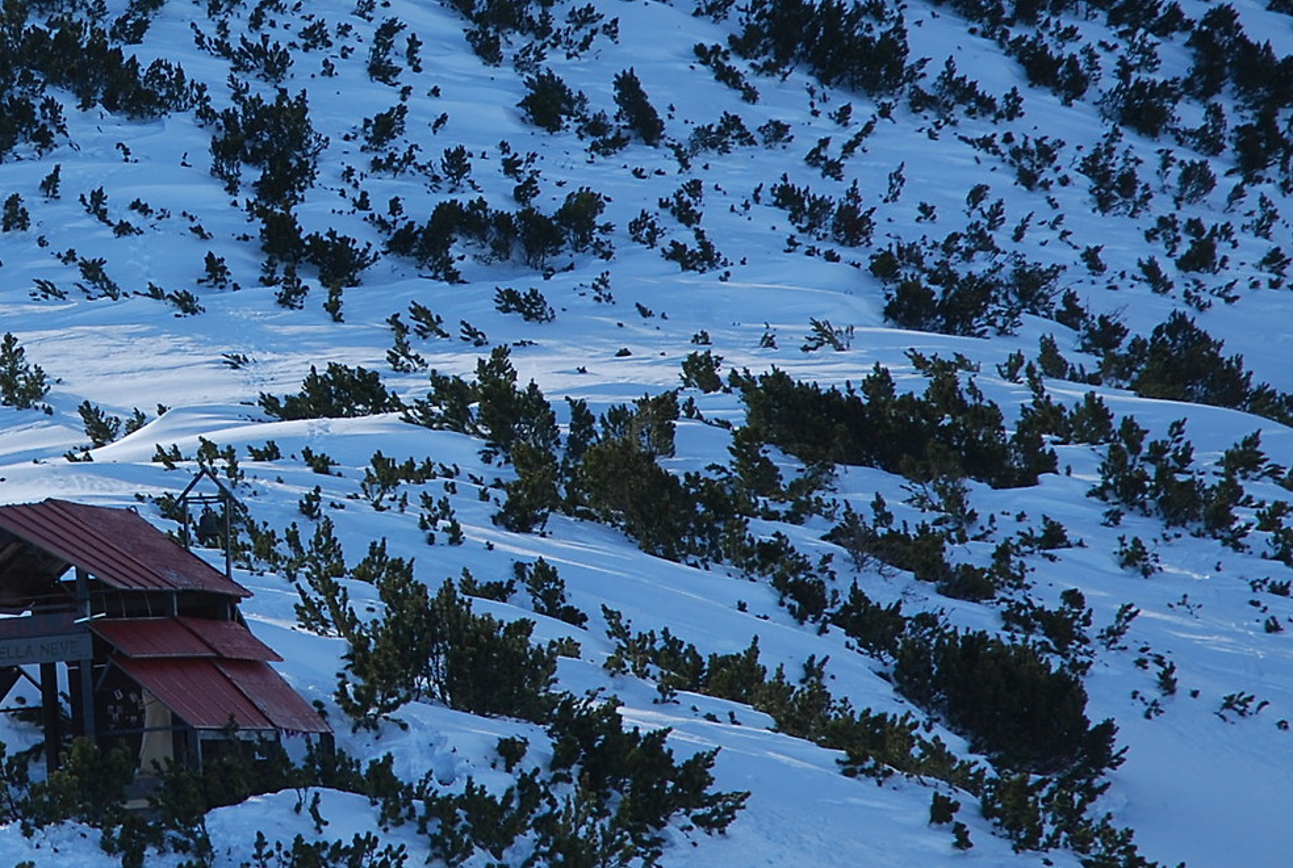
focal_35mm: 256
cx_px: 121
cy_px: 174
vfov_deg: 5.4
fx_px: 9216
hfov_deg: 8.0
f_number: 5.6
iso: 125
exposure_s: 1/500
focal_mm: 70
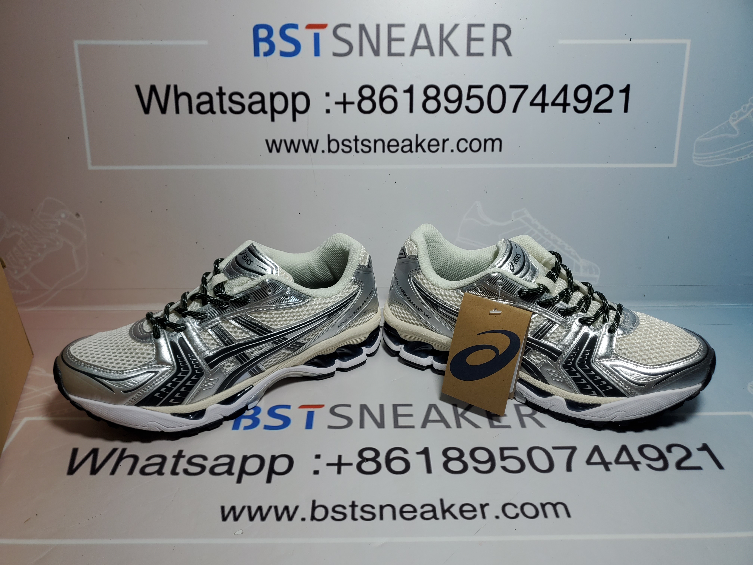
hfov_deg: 67.3
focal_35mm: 26
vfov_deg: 53.1
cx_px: 376
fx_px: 566
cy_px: 282
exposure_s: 1/890
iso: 50
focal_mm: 4.3
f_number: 1.5
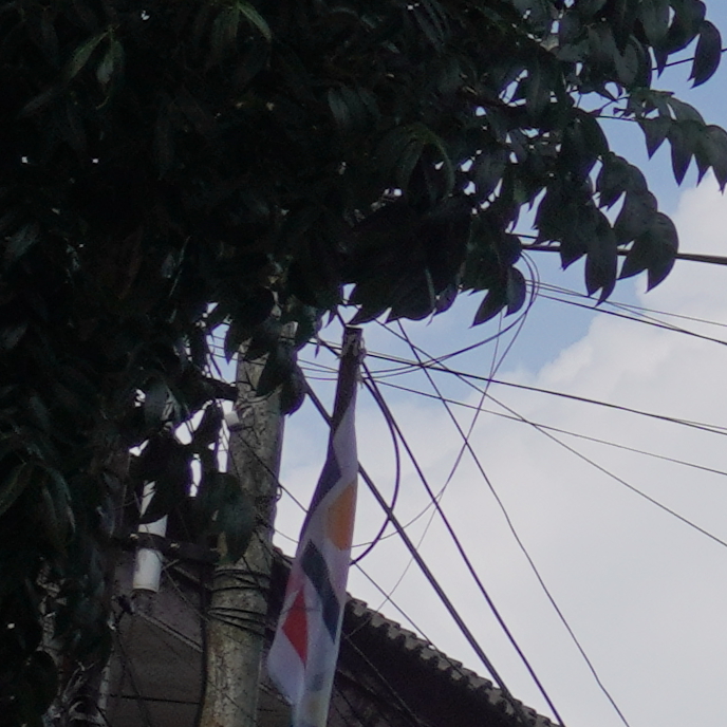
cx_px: 2952
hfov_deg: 5.3
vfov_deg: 5.9
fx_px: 6867
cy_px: 1367
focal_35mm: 289
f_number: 13
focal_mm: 26
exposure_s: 1/320
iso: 100
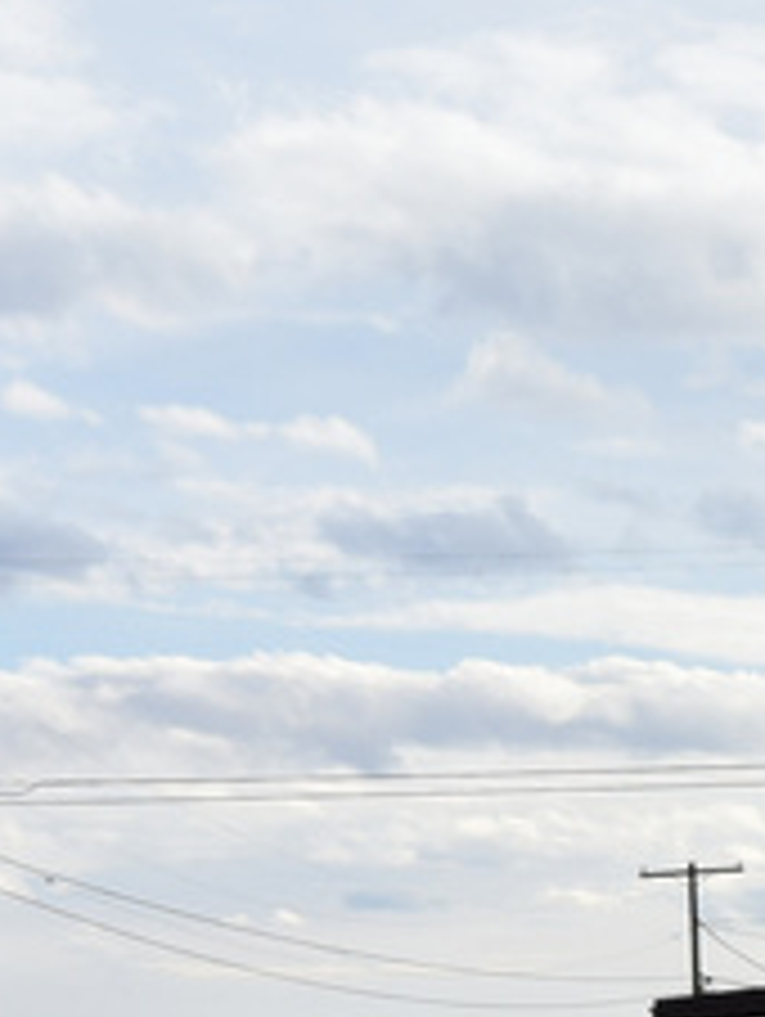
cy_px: 1519
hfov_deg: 7.3
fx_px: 5764
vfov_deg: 9.8
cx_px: -724
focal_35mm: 196
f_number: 9
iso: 100
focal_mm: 30
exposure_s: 1/200
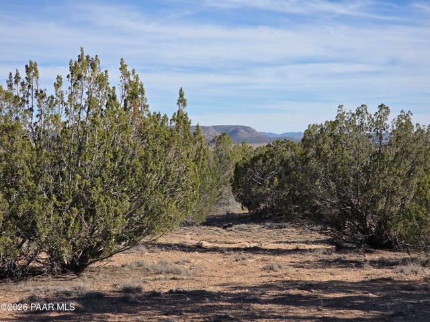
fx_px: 857
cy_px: 161
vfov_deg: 21.3
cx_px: 215
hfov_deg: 28.2
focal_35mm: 69
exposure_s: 1/2715
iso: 50
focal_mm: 7.9
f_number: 2.4
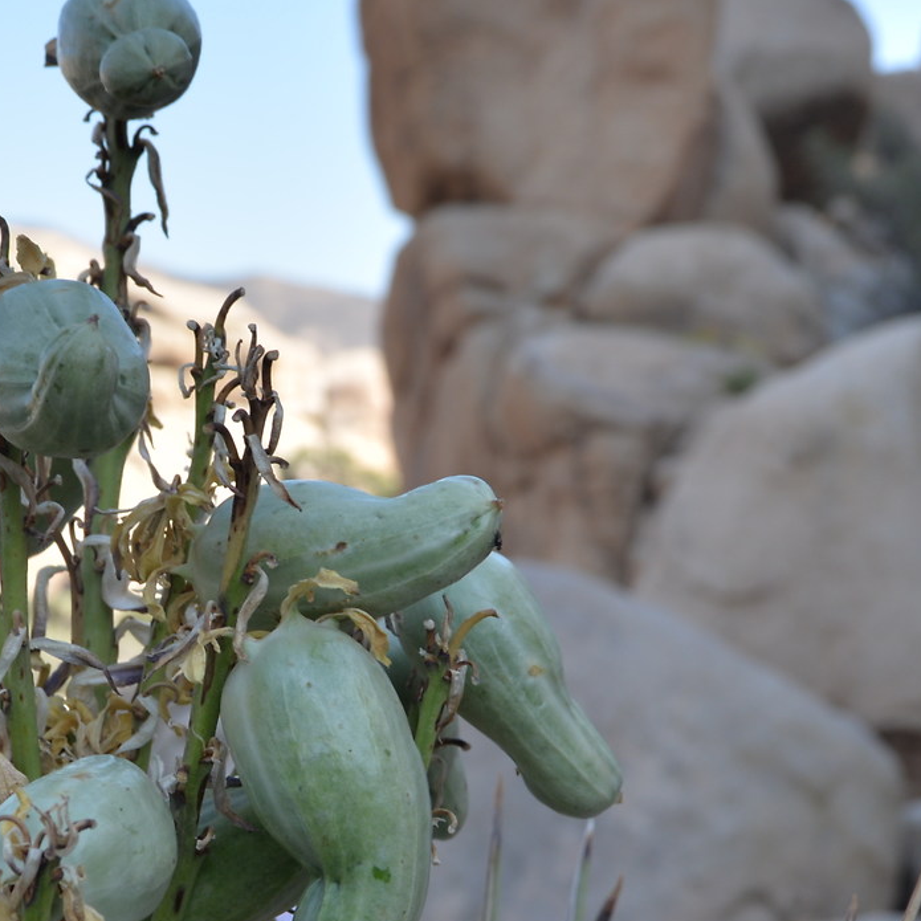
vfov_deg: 18.3
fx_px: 2830
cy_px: 720
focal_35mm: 94
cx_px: 280
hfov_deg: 18.4
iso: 100
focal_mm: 32
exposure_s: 1/200
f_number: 7.1
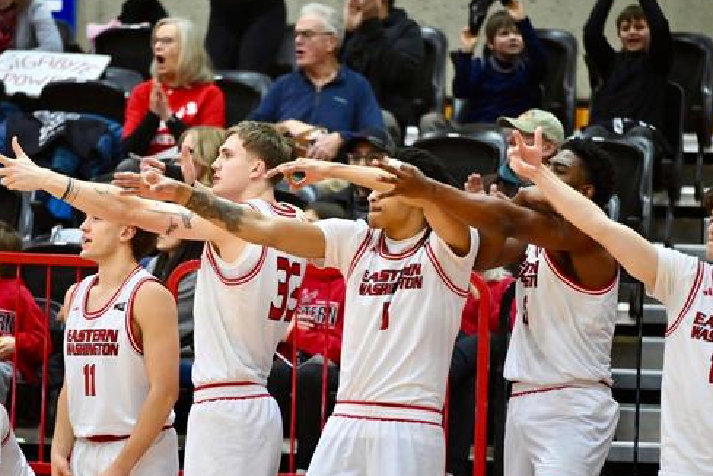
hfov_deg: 7.5
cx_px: 285
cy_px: 308
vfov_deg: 5.0
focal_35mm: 276
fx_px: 5466
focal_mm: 200
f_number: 2.8
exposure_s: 1/1250
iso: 6400
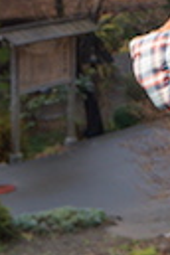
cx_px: 282
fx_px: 892
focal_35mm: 126
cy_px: -85
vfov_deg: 15.4
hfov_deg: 10.4
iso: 200
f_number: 4.5
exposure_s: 1/400
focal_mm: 18
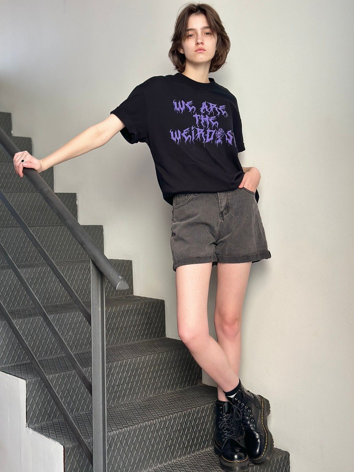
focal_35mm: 48
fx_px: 654
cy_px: 236
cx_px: 177
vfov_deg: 39.7
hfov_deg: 30.3
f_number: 1.78
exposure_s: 1/100
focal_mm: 6.86
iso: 100
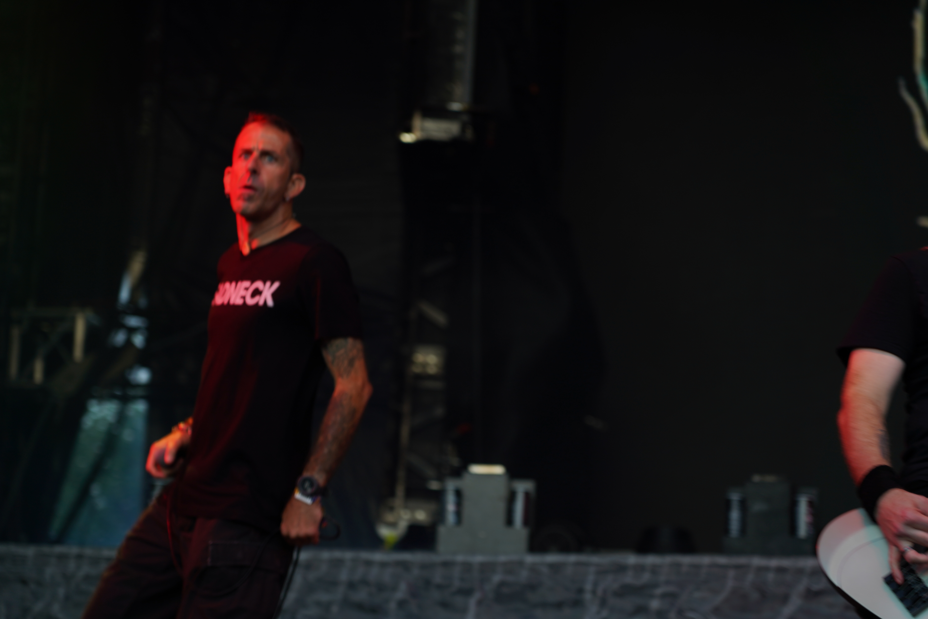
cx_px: 464
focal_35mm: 105
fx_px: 2706
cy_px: 310
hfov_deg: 19.5
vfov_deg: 13.0
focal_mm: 105
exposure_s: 1/125
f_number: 4
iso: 100
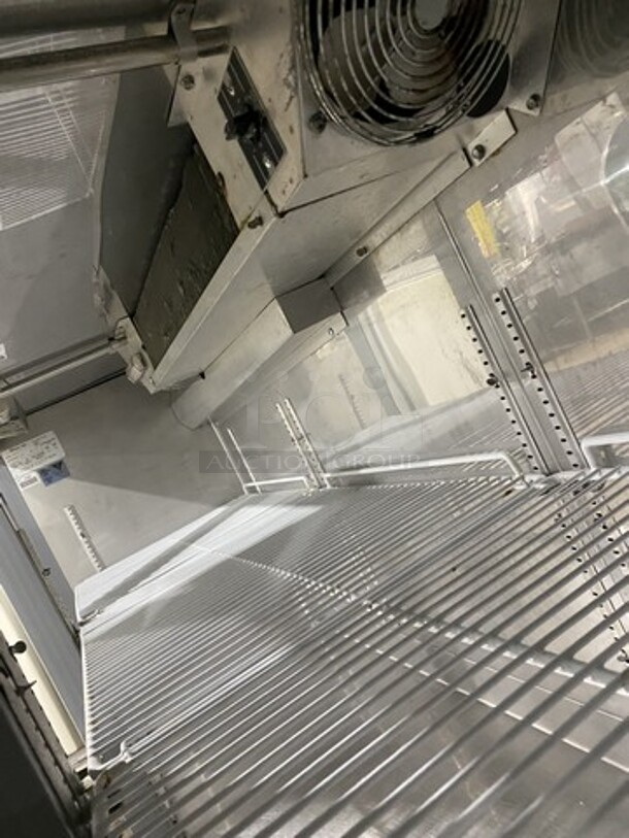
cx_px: 314
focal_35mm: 26
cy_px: 419
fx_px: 630
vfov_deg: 67.3
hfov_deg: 53.1
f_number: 1.8
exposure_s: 1/40
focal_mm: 4.25
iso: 500
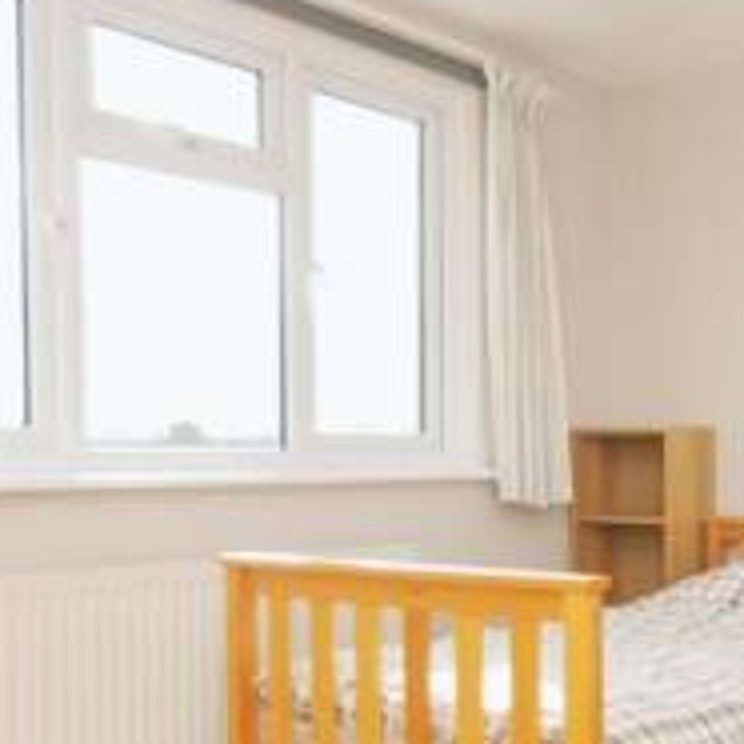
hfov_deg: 32.2
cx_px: 580
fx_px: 1258
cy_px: 492
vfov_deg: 32.7
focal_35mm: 52
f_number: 8
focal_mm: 11.5
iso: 200
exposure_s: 1/250
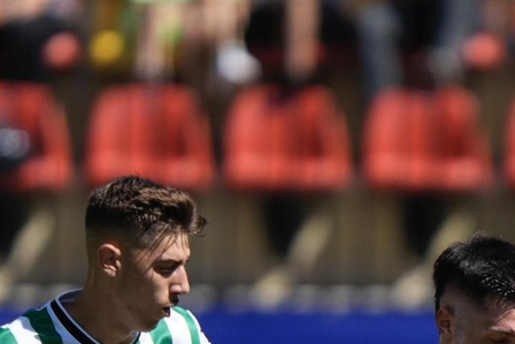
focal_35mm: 1427
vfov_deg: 1.0
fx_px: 20419
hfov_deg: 1.4
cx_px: 255
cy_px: 559
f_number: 2.8
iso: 125
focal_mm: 400
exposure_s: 1/2000
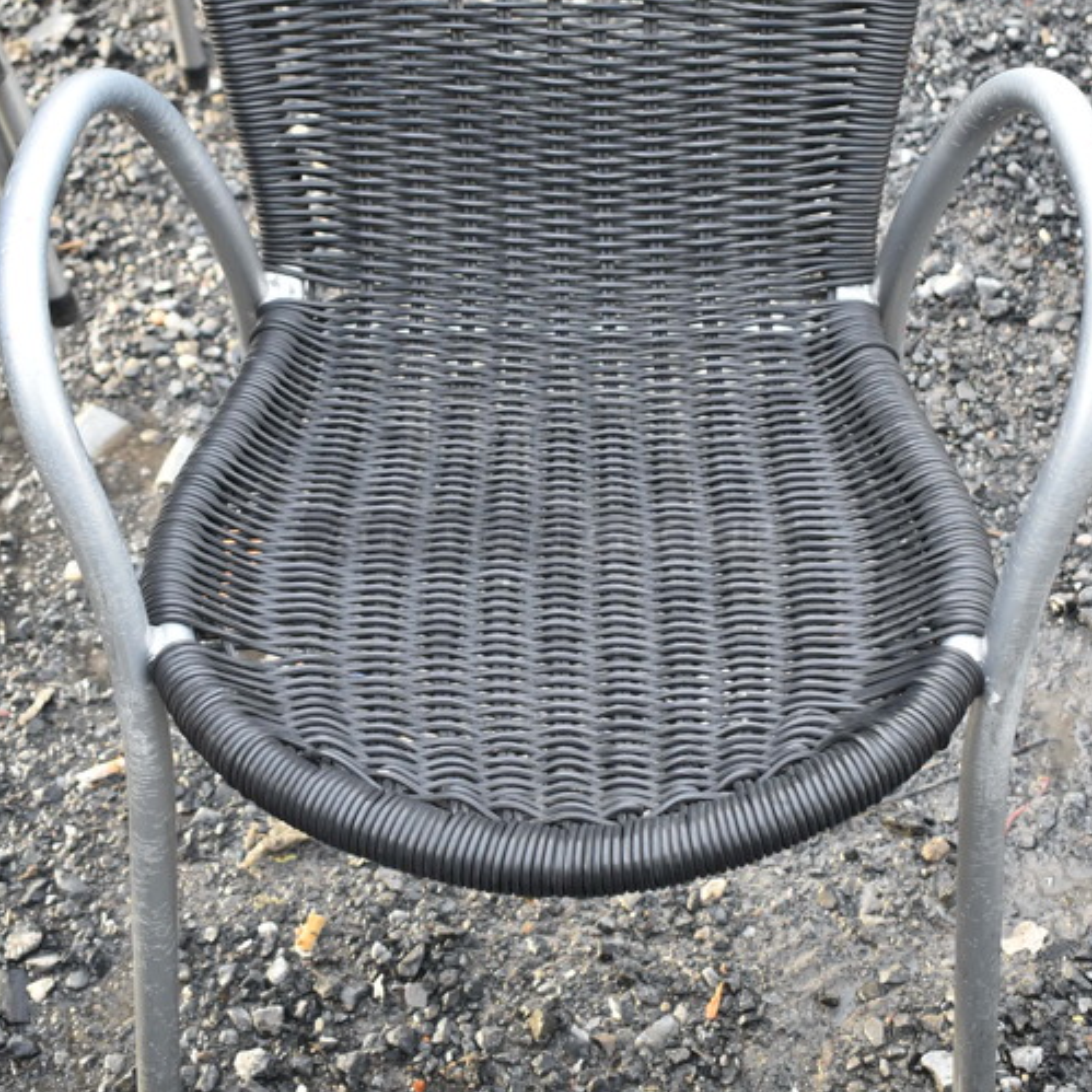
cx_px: 549
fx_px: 1999
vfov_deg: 30.5
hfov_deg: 30.6
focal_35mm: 56
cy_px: 445
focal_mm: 24
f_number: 4
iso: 800
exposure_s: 1/200
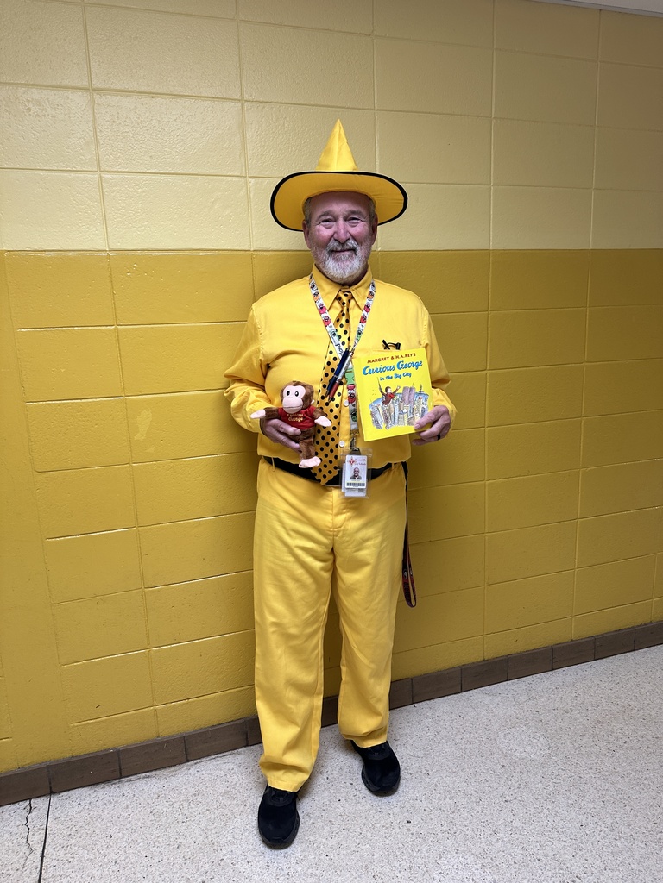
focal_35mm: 24
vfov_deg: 71.6
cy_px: 442
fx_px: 613
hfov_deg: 56.8
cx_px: 332
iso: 125
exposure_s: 1/60
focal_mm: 6.86
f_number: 1.78
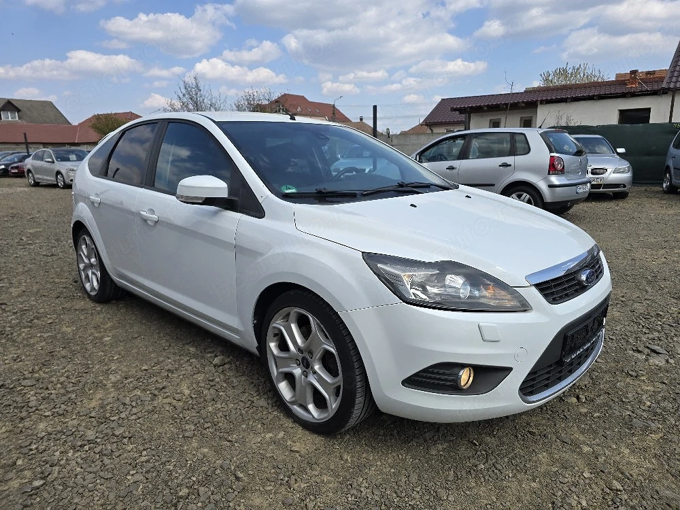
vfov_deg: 58.9
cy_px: 255
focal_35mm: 23
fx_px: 452
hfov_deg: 73.9
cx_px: 340
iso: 12
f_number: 1.7
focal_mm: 6.3
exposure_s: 1/769
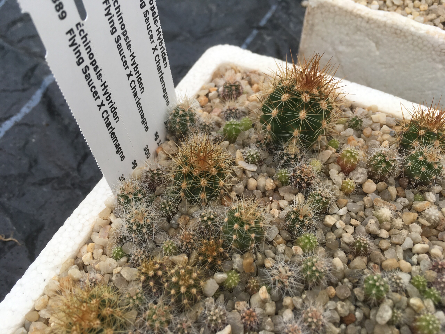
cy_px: 167
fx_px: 373
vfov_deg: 48.2
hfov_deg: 61.7
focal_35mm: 29
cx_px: 222
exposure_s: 1/202
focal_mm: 4.15
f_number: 2.2
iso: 25
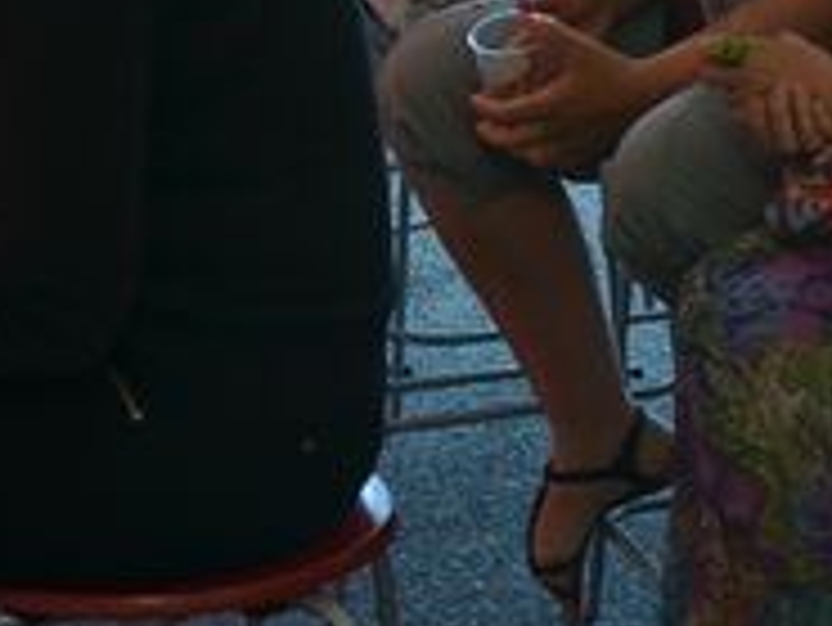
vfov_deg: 8.9
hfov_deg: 12.0
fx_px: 3935
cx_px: 711
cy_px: -288
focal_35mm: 164
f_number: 3.8
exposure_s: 1/30
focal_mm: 21
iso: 100
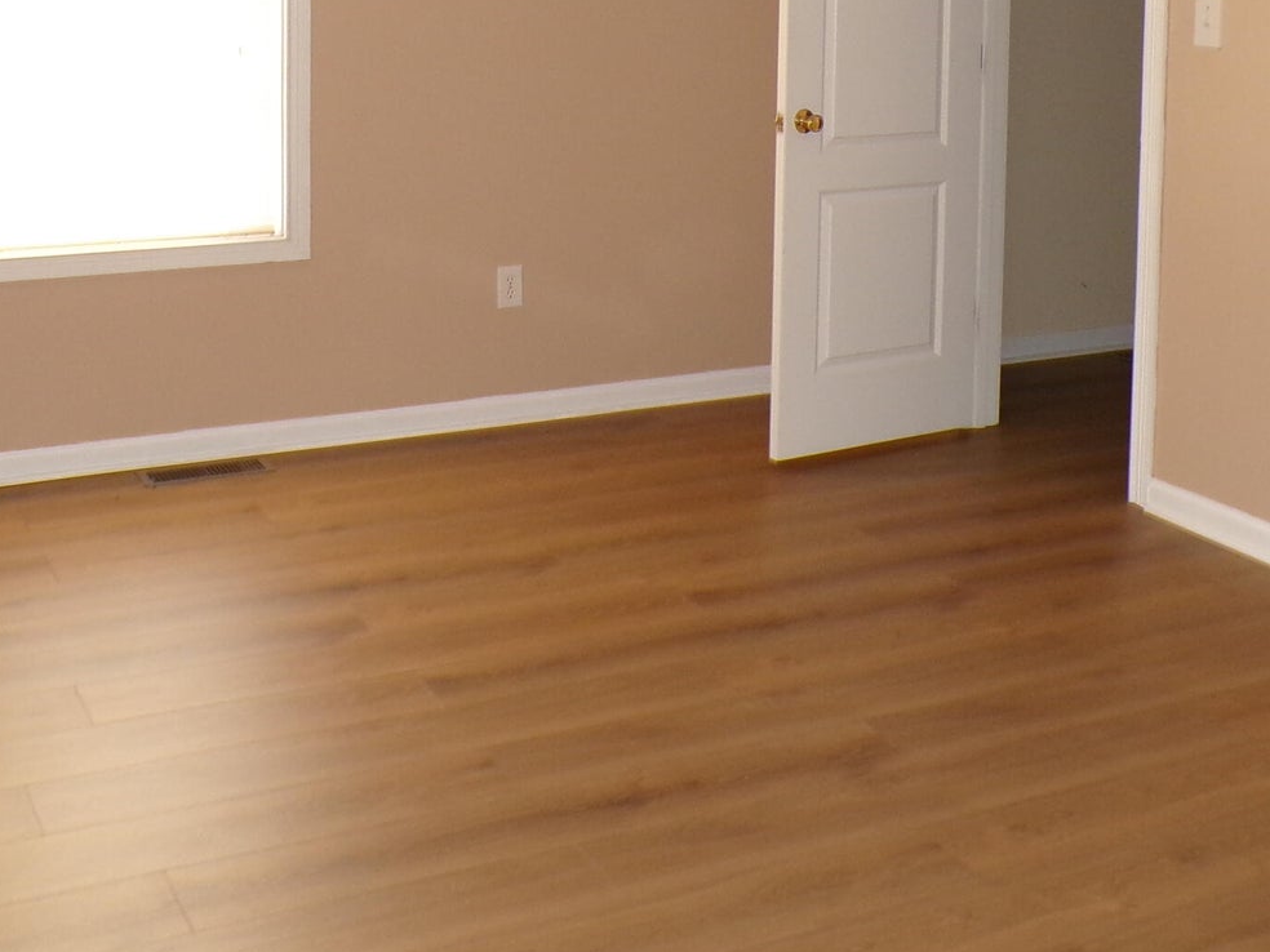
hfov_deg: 36.8
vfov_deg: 26.6
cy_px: 6
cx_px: 645
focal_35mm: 52
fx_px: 1908
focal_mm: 4.3
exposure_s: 1/20
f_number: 3
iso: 200
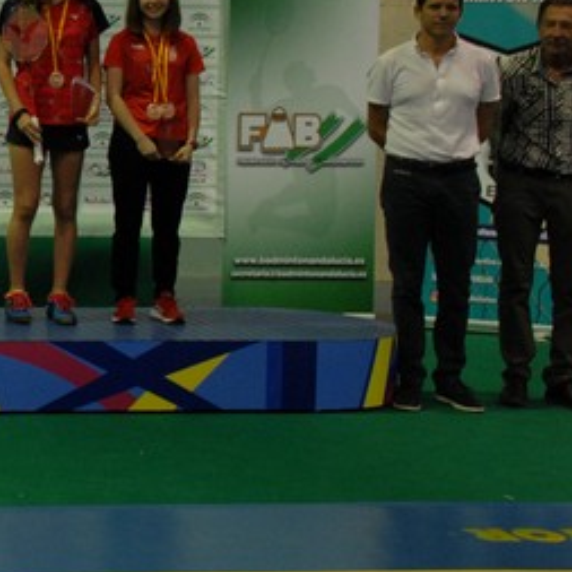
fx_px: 1813
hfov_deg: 16.3
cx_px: -294
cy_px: 142
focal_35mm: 97
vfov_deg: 17.8
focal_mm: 24
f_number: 4
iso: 640
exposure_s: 1/30
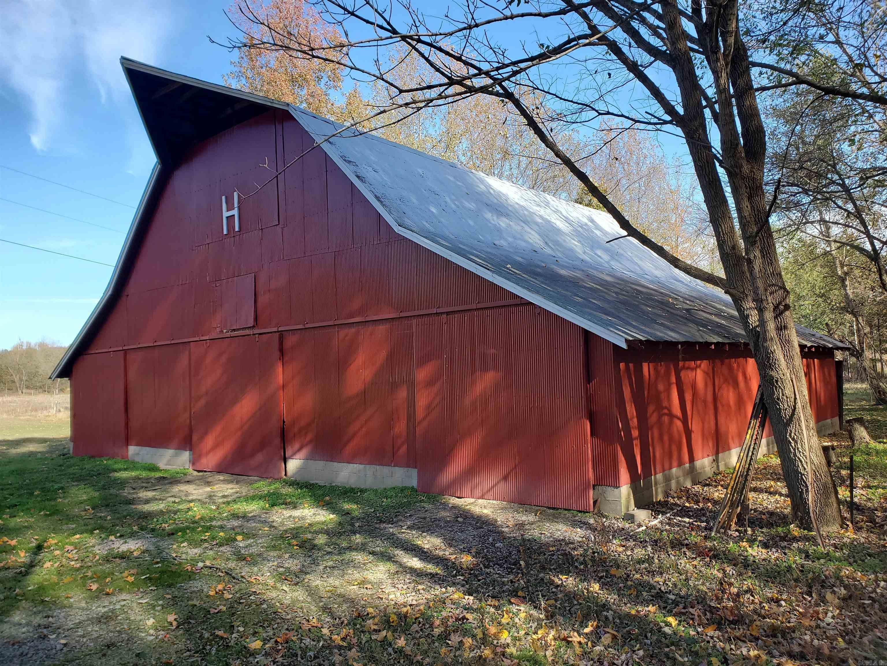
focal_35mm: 26
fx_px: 666
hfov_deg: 67.3
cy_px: 333
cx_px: 444
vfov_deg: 53.1
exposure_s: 1/537
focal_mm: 4.3
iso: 50
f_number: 2.4
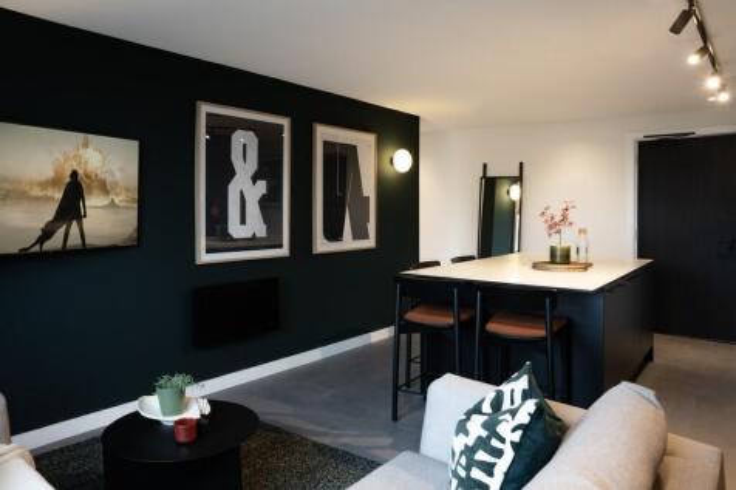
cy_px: 245
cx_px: 368
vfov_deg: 51.1
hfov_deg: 71.3
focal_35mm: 25
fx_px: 513
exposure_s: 1/6
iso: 400
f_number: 8
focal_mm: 25.1
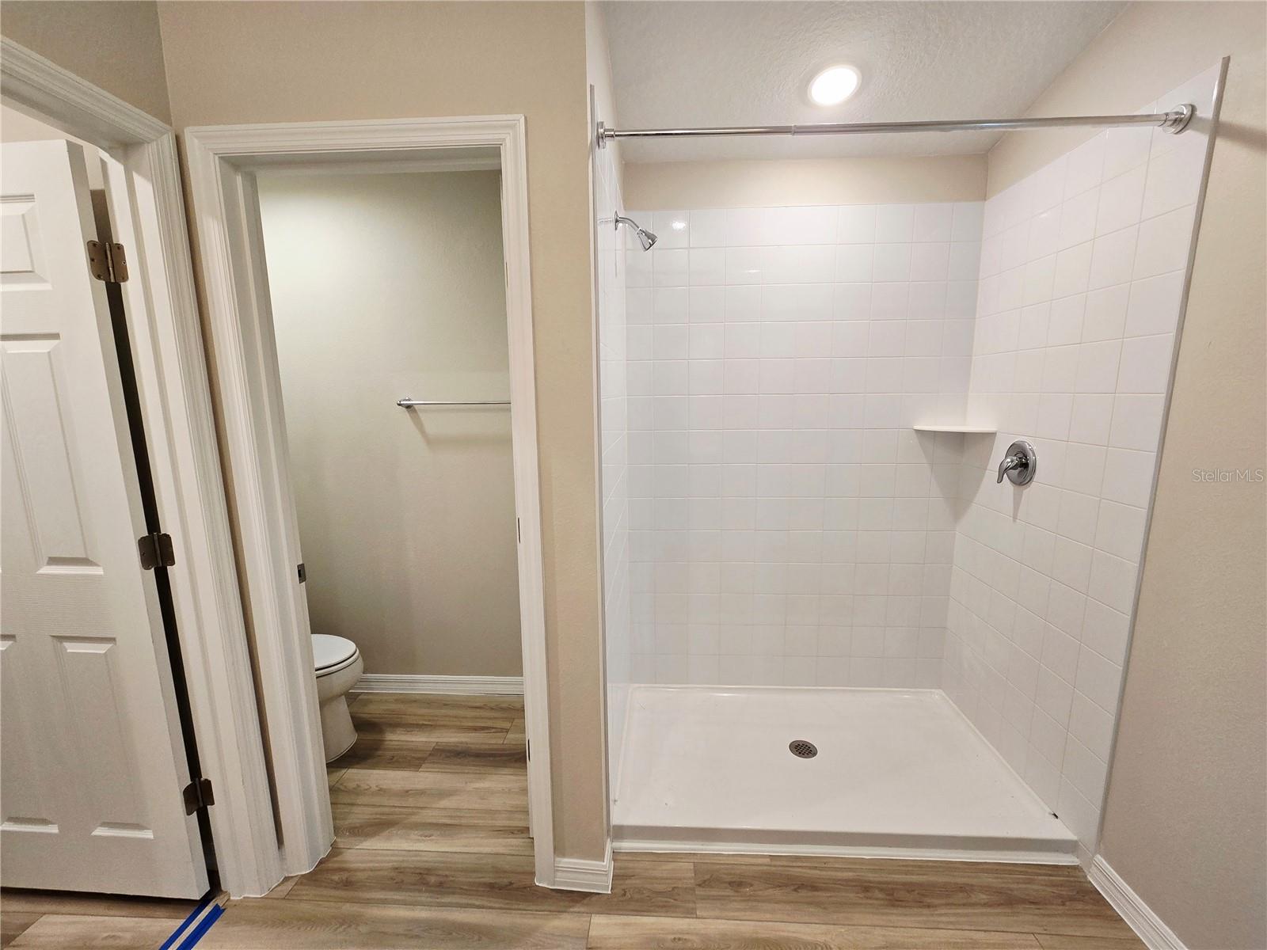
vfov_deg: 89.9
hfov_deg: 106.2
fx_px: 476
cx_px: 634
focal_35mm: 13
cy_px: 475
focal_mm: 2.2
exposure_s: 1/60.2
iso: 80
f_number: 2.2
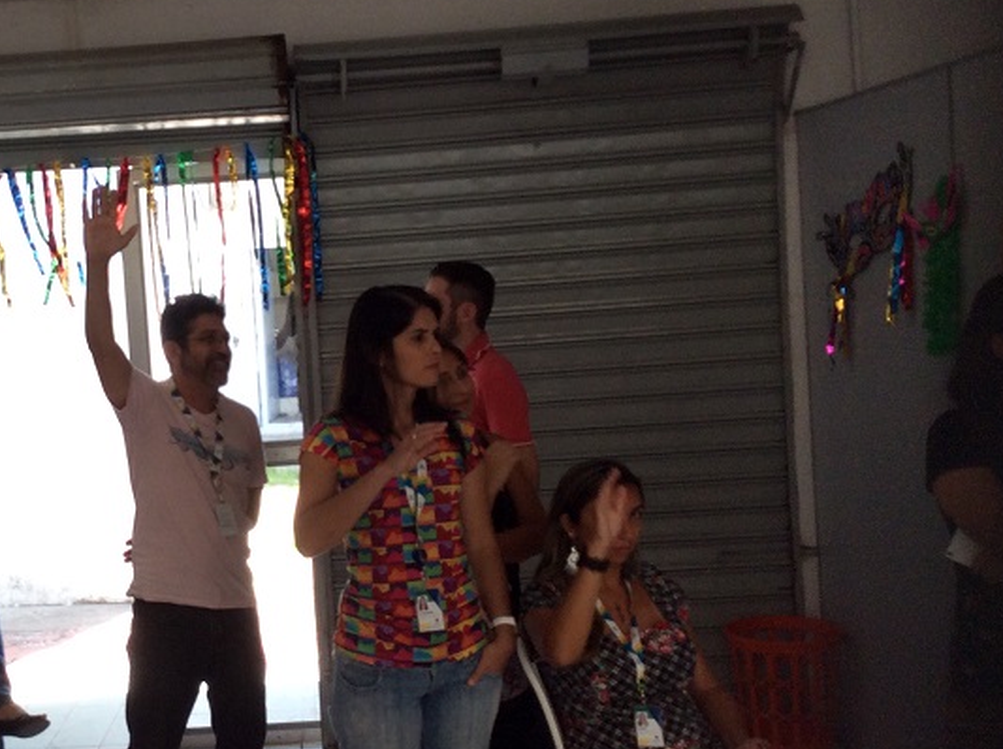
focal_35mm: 54
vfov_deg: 27.0
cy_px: 393
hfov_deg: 34.7
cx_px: 230
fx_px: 1562
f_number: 2.4
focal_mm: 3.3
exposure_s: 1/125
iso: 32
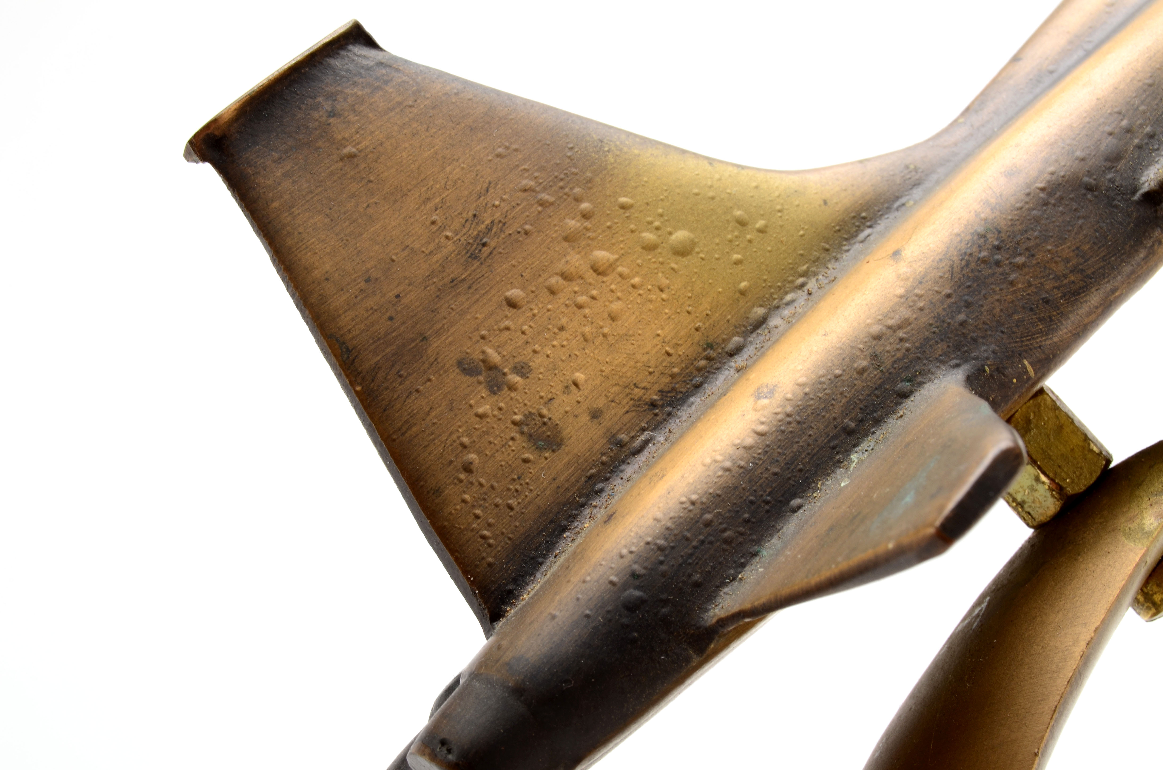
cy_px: 385
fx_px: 2660
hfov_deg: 24.7
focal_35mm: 82
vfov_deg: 16.5
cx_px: 582
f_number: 20
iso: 100
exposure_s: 1/160
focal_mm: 55
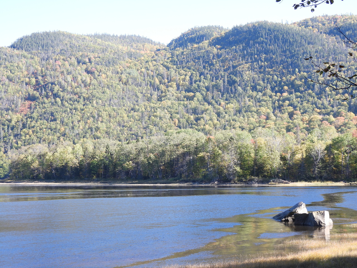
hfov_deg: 32.2
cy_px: 134
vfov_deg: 24.4
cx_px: 178
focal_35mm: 60
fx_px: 619
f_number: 3.5
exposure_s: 1/200
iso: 100
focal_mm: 10.7
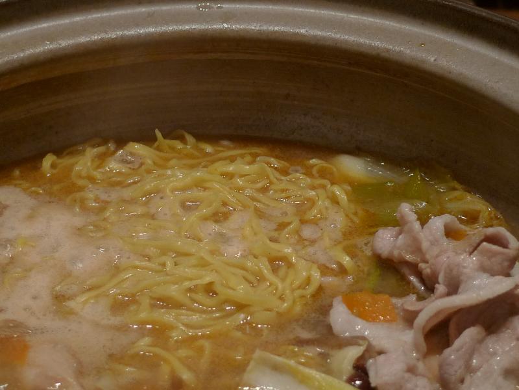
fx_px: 945
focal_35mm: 63
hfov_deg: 30.7
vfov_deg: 23.3
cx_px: 260
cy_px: 195
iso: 250
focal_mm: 7.4
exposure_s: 1/50
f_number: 2.3
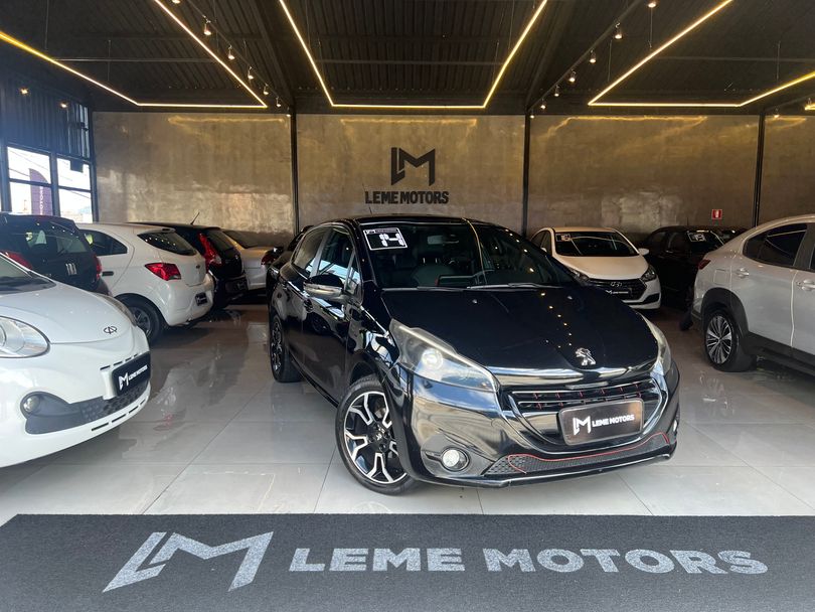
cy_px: 306
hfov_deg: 67.3
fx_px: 612
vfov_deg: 53.1
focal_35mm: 26
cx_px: 408
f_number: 1.5
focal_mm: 5.7
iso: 40
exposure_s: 1/155
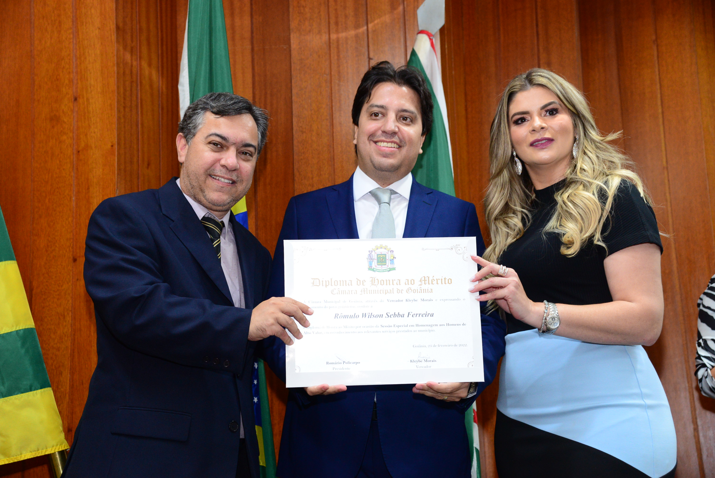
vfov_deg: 23.4
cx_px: 358
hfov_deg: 34.5
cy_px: 239
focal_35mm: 58
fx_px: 1152
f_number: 4.5
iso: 2500
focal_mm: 58
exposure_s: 1/60
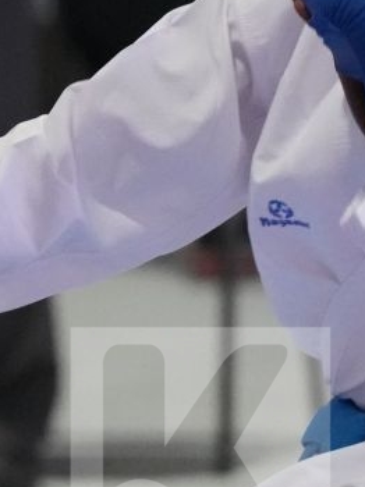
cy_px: -40
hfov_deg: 2.0
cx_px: 201
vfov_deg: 2.7
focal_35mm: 737
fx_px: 10374
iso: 10000
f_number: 2.8
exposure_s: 1/800
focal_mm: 149
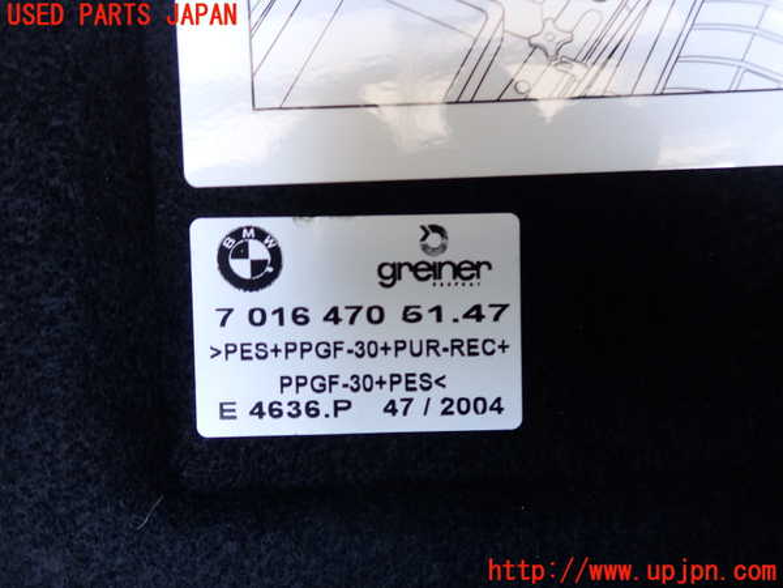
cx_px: 392
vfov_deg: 46.8
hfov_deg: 60.0
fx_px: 679
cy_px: 294
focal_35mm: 30
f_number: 2.3
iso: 200
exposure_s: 1/50
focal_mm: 5.4
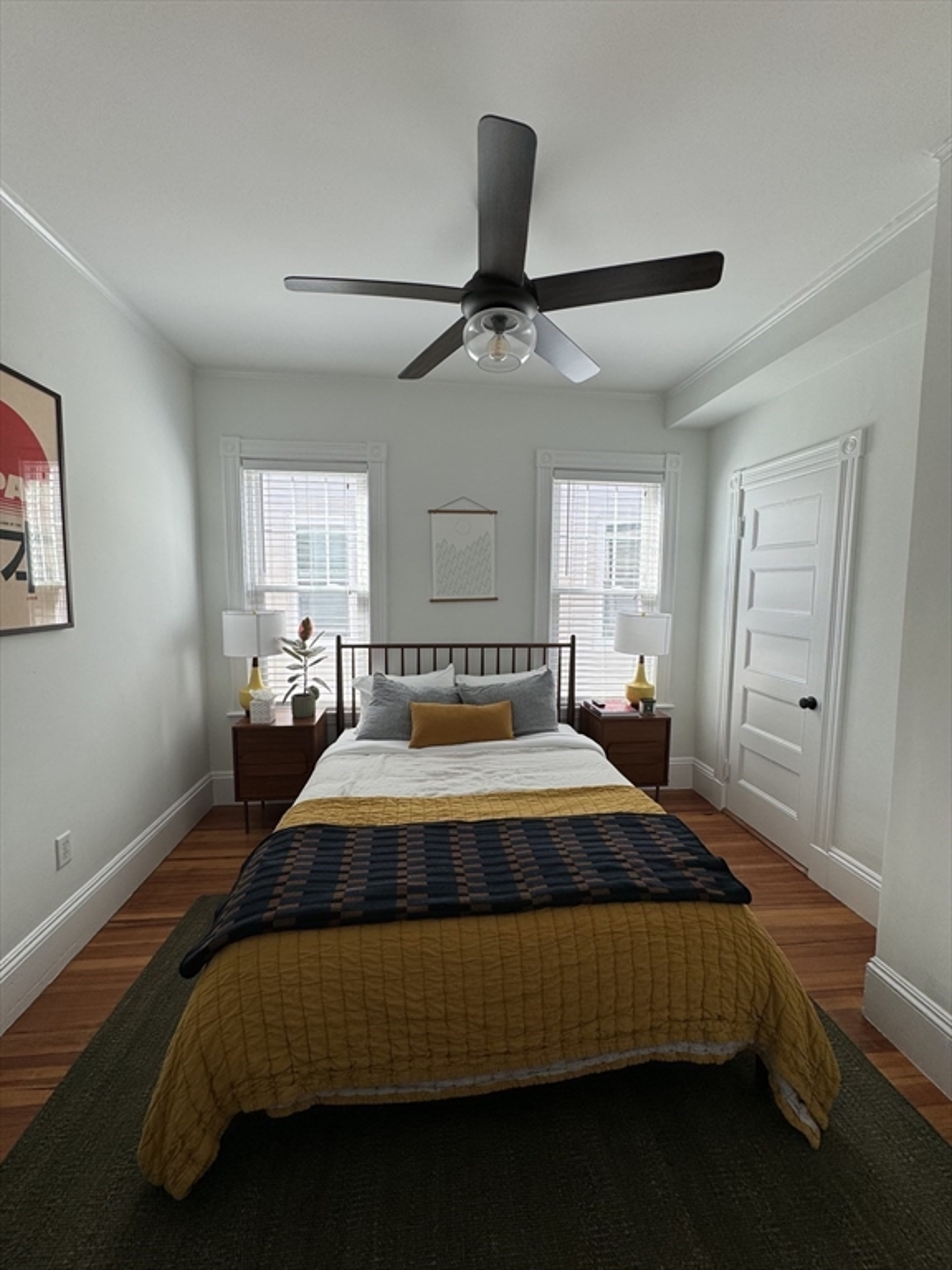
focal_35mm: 14
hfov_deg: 85.7
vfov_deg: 102.1
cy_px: 635
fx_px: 513
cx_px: 476
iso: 50
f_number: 2.2
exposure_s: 1/99
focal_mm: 2.22
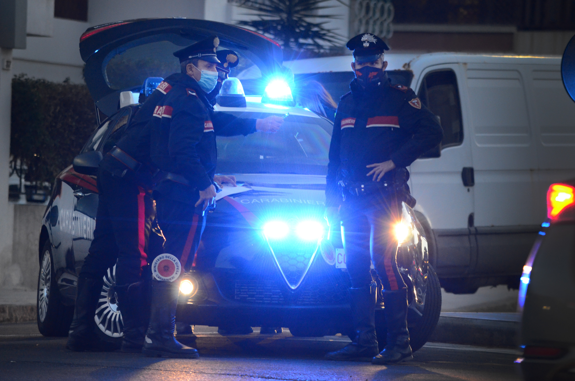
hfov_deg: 7.4
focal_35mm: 278
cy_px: 190
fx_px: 4424
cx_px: 288
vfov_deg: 4.9
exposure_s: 1/80
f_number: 5
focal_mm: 185
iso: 3200
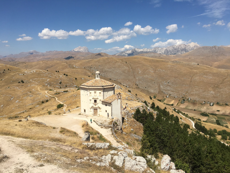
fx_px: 193
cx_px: 115
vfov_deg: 48.2
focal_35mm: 29
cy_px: 86
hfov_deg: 61.7
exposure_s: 1/3205
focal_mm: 4.15
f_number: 2.2
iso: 25
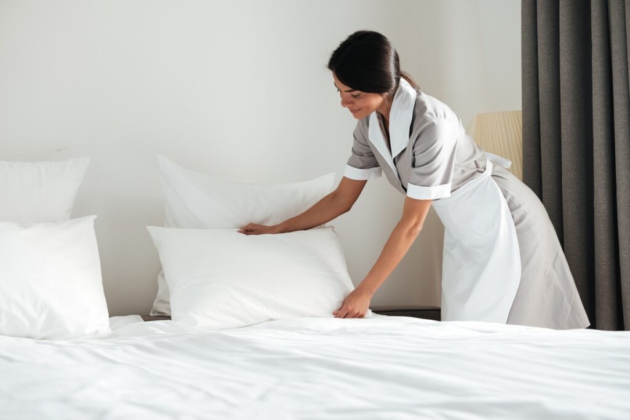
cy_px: 210
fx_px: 875
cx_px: 315
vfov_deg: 27.0
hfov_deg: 39.6
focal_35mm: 50
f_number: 4.5
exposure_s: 1/160
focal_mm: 50
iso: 400
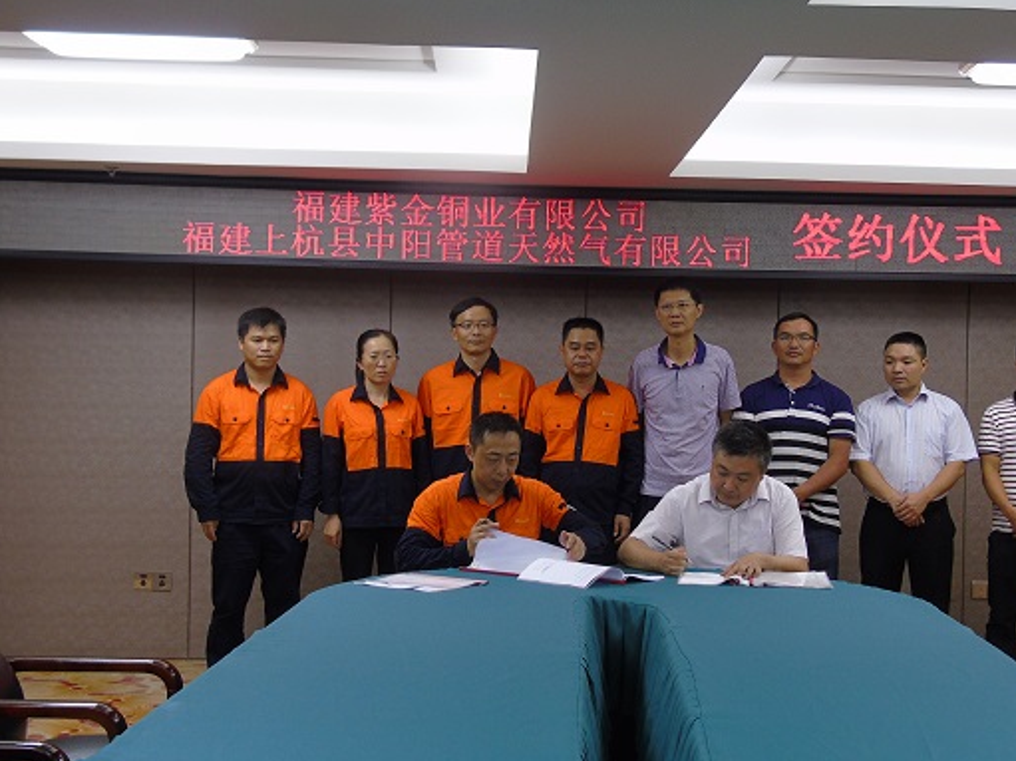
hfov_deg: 35.5
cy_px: 415
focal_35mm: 54
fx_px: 1585
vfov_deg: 27.0
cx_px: 594
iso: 100
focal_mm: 8.2
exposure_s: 1/30
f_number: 4.1
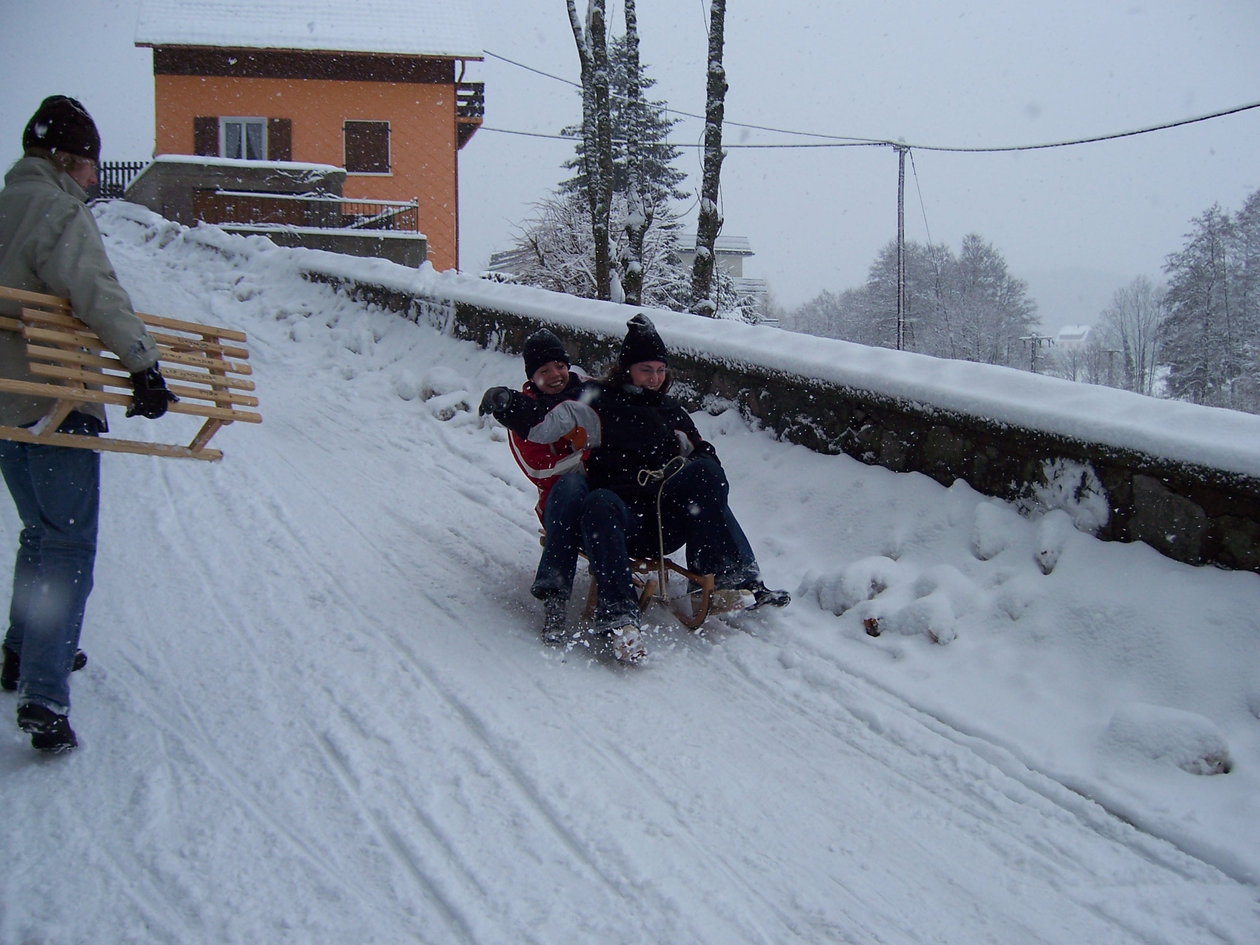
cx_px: 630
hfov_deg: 51.4
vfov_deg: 39.7
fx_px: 1310
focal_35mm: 36
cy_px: 472
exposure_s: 1/500
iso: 80
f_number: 2.8
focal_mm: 6.2
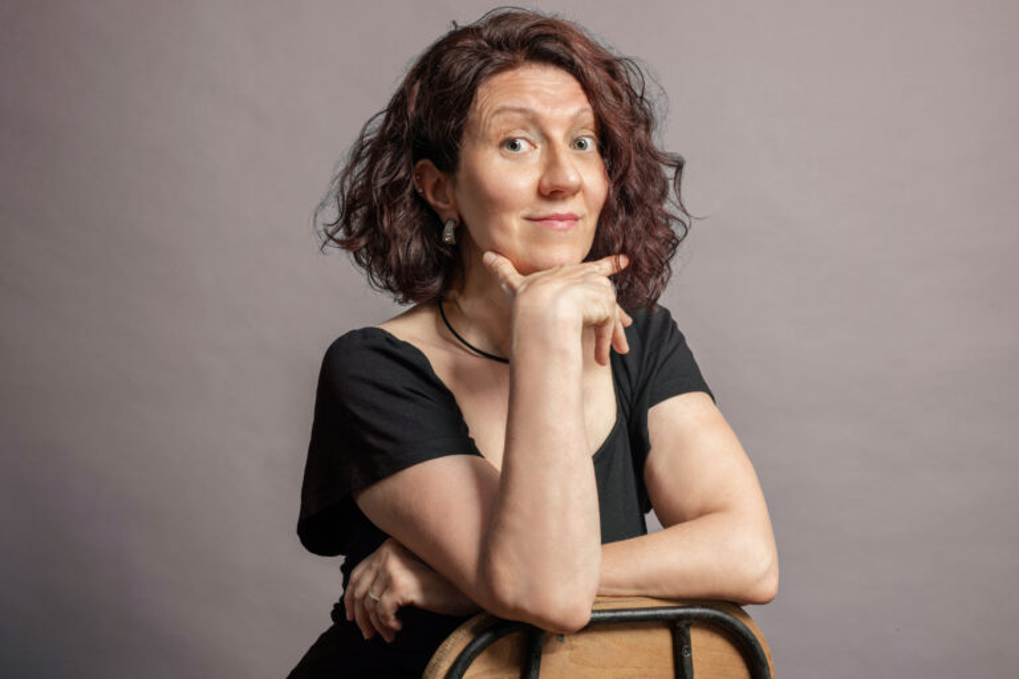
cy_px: 340
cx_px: 510
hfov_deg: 33.9
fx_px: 1670
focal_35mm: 59
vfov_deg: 23.0
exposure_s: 1/160
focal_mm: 59
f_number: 11
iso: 100
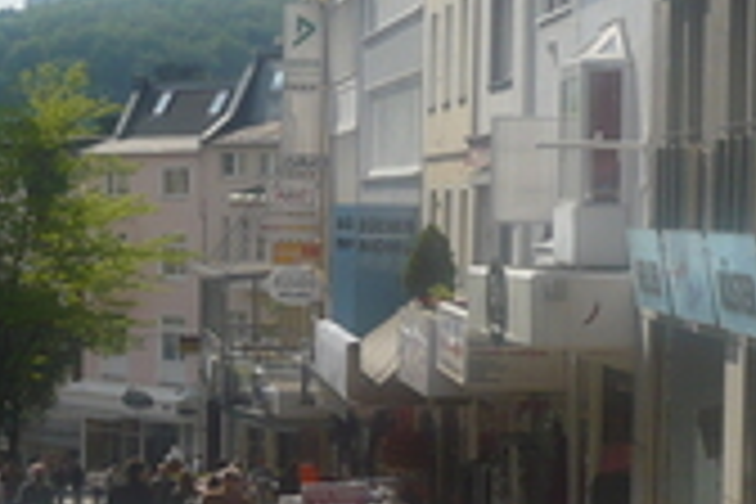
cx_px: 32
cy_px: 238
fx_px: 2730
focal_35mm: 130
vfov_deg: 10.5
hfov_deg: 15.5
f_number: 8
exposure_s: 1/250
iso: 100
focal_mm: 5.8
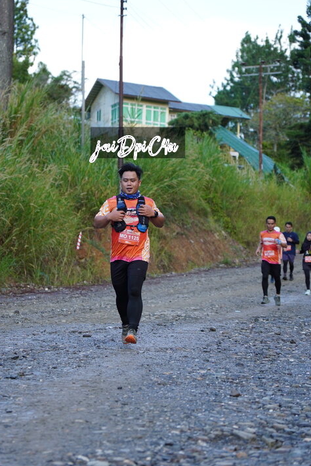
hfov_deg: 11.6
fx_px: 1527
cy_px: 228
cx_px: 137
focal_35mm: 118
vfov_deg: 17.3
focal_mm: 70
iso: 320
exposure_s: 1/500
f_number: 2.8
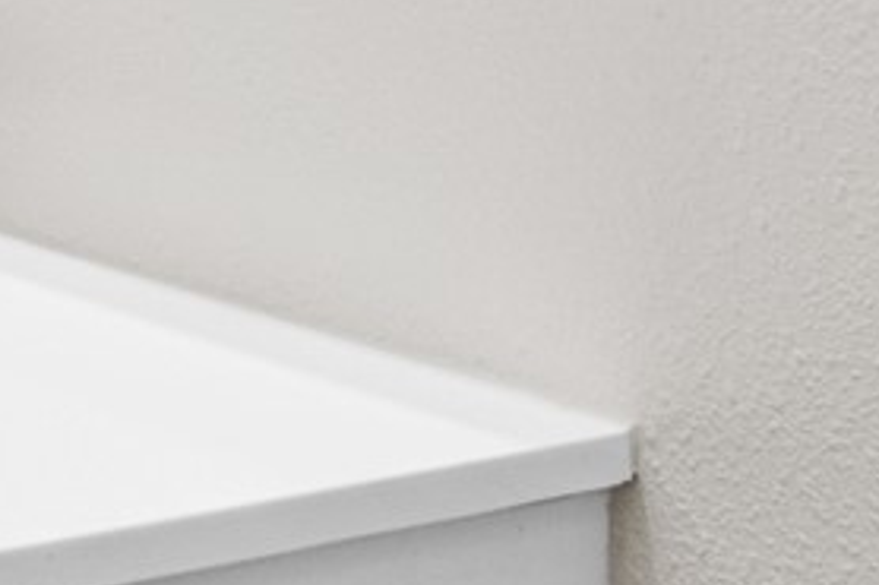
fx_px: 3050
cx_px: -223
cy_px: -444
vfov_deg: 10.4
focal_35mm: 125
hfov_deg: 15.7
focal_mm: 16
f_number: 9
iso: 200
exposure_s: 1/6
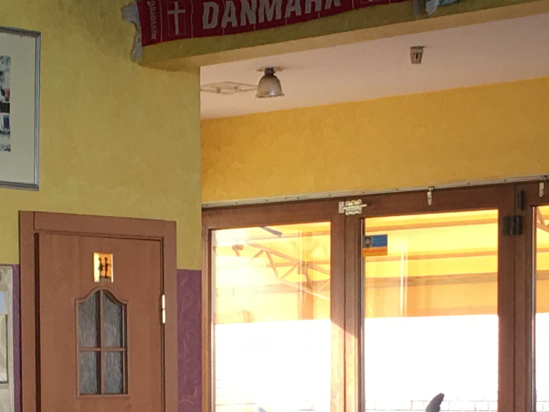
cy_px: 500
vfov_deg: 11.3
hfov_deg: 15.3
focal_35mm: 129
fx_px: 2046
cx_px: 253
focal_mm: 4.15
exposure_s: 1/33
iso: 32
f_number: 2.2
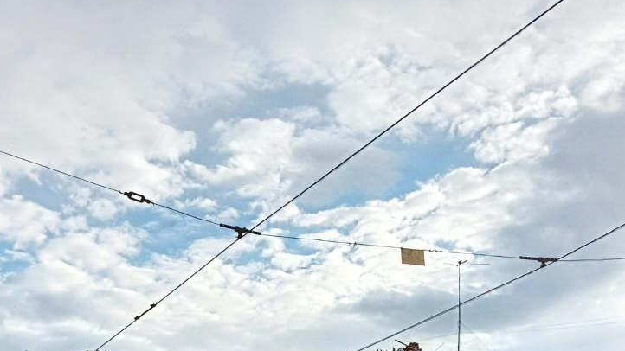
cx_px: 237
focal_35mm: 55
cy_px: 357
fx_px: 911
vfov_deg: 21.0
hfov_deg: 37.6
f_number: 1.8
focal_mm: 4.04
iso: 111
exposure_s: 1/365
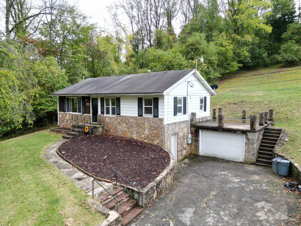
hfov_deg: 71.6
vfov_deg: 56.8
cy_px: 113
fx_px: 209
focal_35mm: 24
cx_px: 150
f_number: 1.7
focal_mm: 6.72
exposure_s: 1/1000
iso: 200
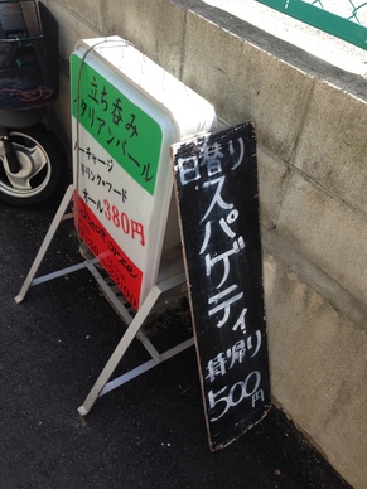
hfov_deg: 41.8
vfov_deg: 54.0
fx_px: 481
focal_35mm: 34
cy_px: 241
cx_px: 183
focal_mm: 4.12
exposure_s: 1/246
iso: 50
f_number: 2.4
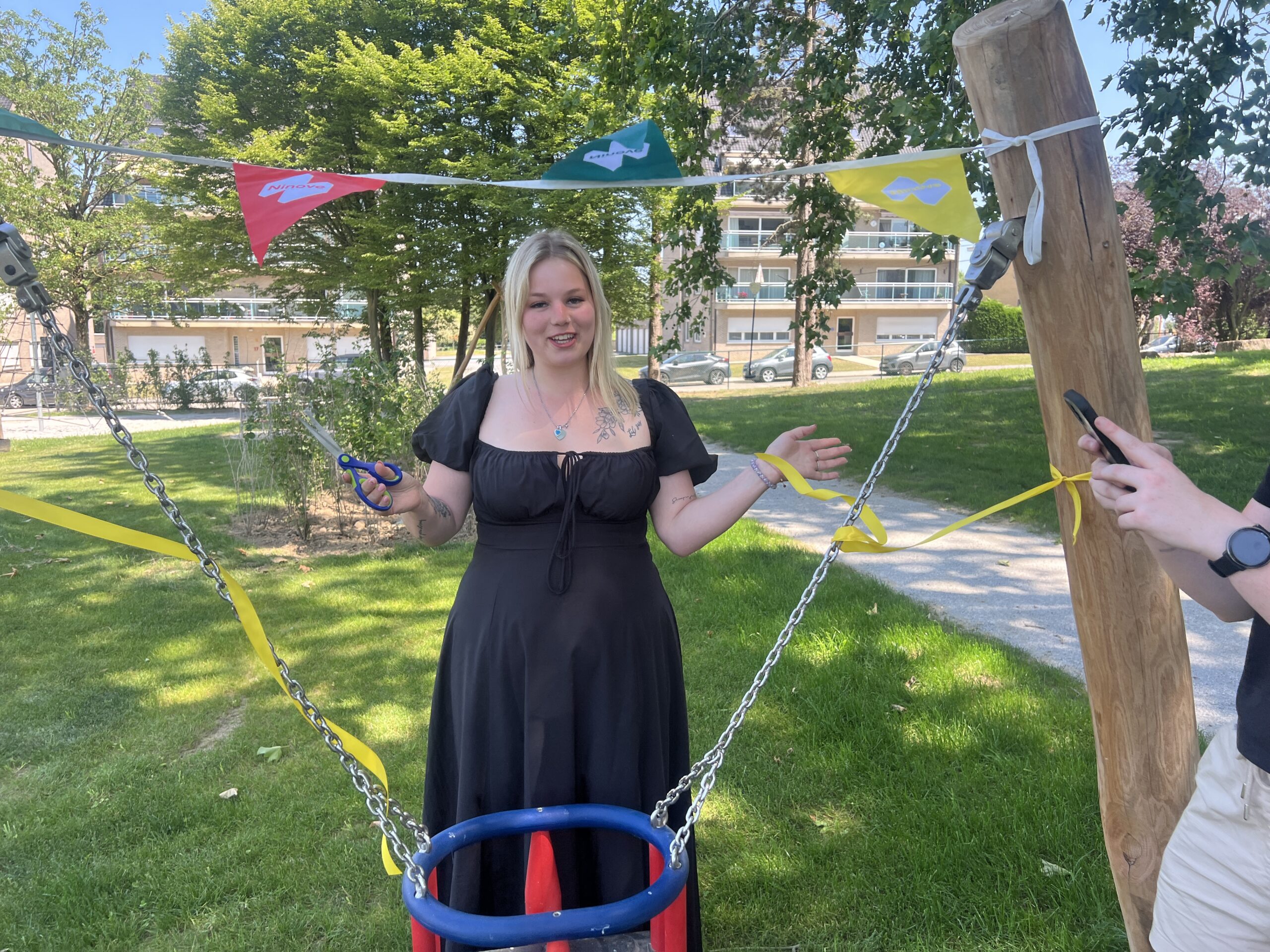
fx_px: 954
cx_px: 635
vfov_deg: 53.1
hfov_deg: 67.3
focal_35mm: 26
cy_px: 476
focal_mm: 5.7
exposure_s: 1/628
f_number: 1.5
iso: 50
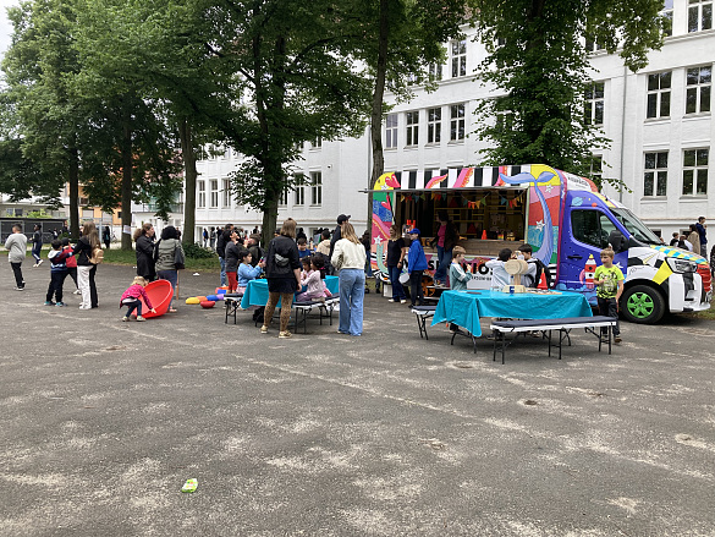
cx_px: 358
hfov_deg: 63.4
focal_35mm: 28
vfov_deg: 49.8
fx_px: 578
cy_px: 268
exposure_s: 1/121
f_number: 1.8
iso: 25
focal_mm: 3.99
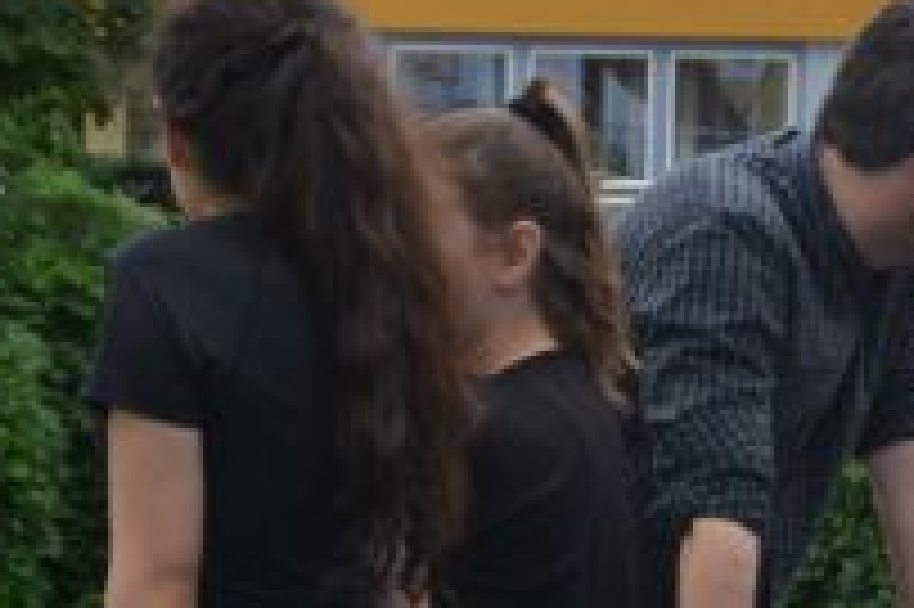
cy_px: 182
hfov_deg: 6.6
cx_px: 801
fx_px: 7915
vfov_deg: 4.4
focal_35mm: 312
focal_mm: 66
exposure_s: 1/500
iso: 560
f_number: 5.3
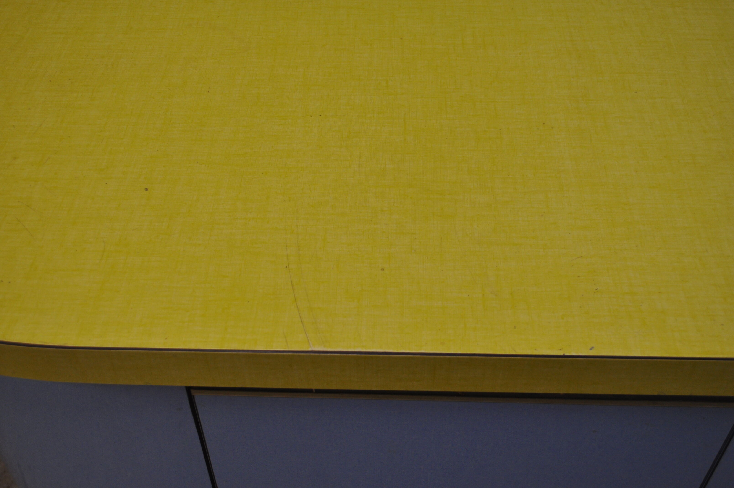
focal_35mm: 44
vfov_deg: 30.8
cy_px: 244
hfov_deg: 45.0
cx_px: 367
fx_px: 886
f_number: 4.5
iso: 450
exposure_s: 1/60
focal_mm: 29
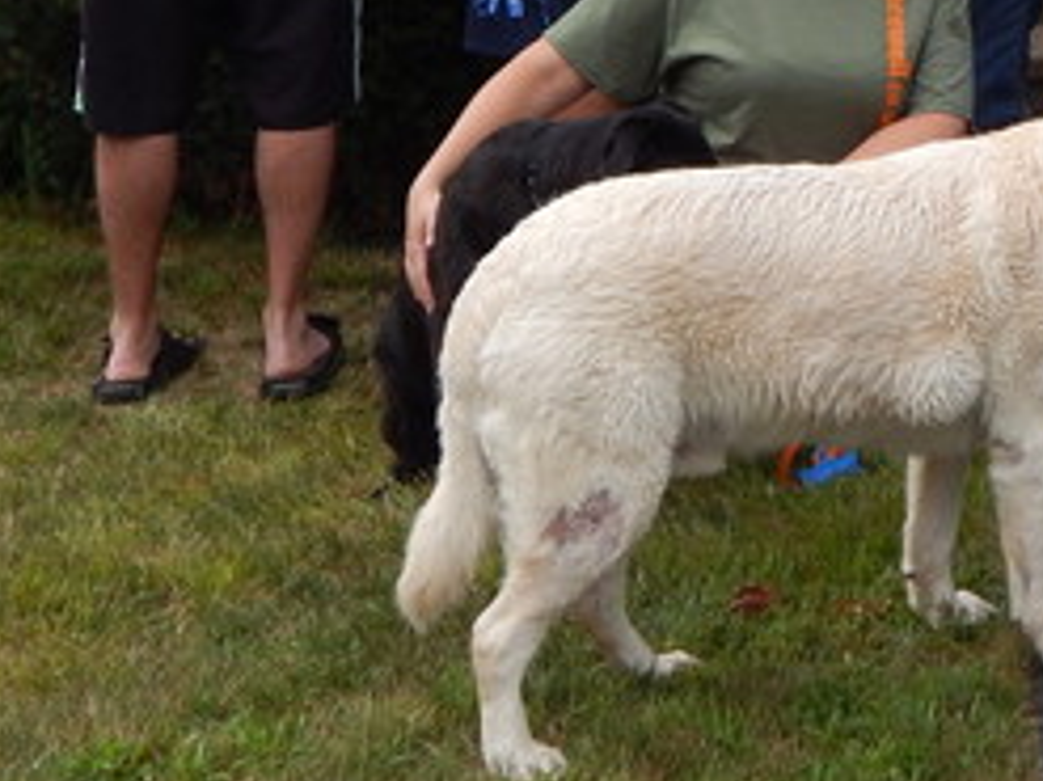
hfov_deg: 18.4
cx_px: 1208
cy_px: -355
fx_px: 3072
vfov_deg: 13.7
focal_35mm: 102
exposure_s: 1/640
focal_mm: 6.1
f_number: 3.3
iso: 125
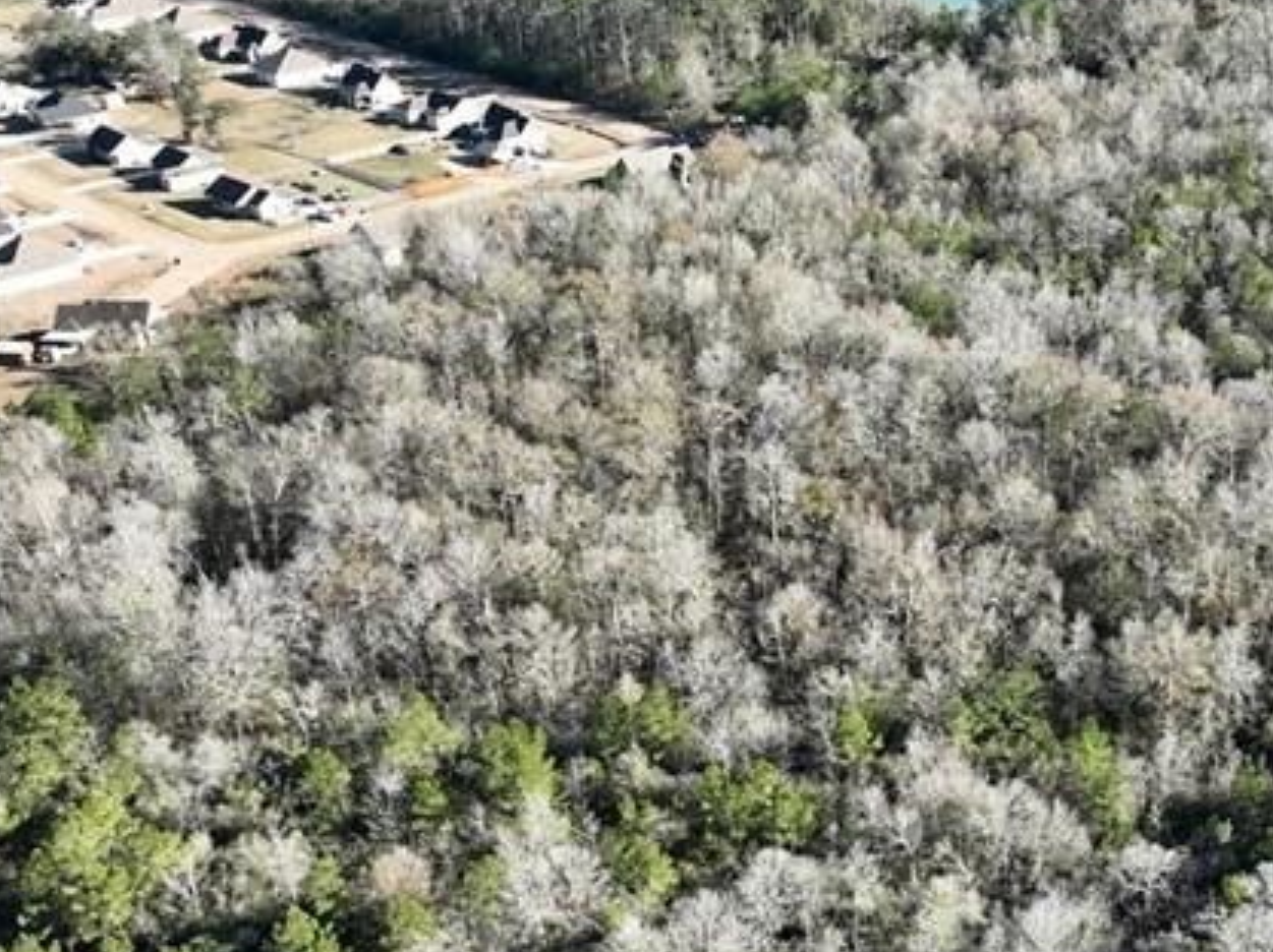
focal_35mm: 59
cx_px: 1181
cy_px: 694
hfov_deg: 31.0
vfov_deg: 24.5
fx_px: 2168
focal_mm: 12.29
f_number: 2.8
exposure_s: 1/500
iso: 100
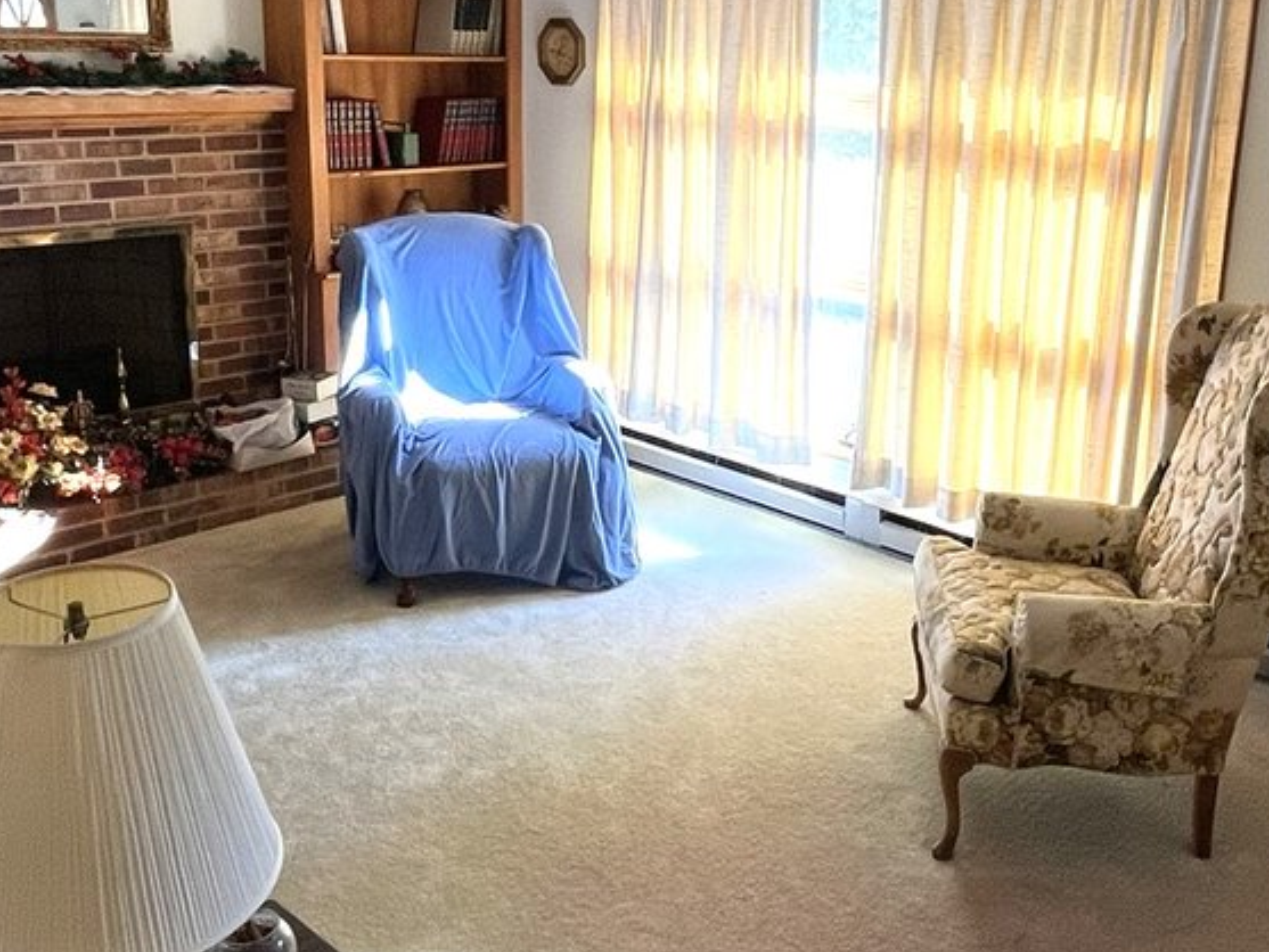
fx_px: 1393
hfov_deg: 48.6
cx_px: 767
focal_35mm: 38
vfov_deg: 37.5
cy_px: 368
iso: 125
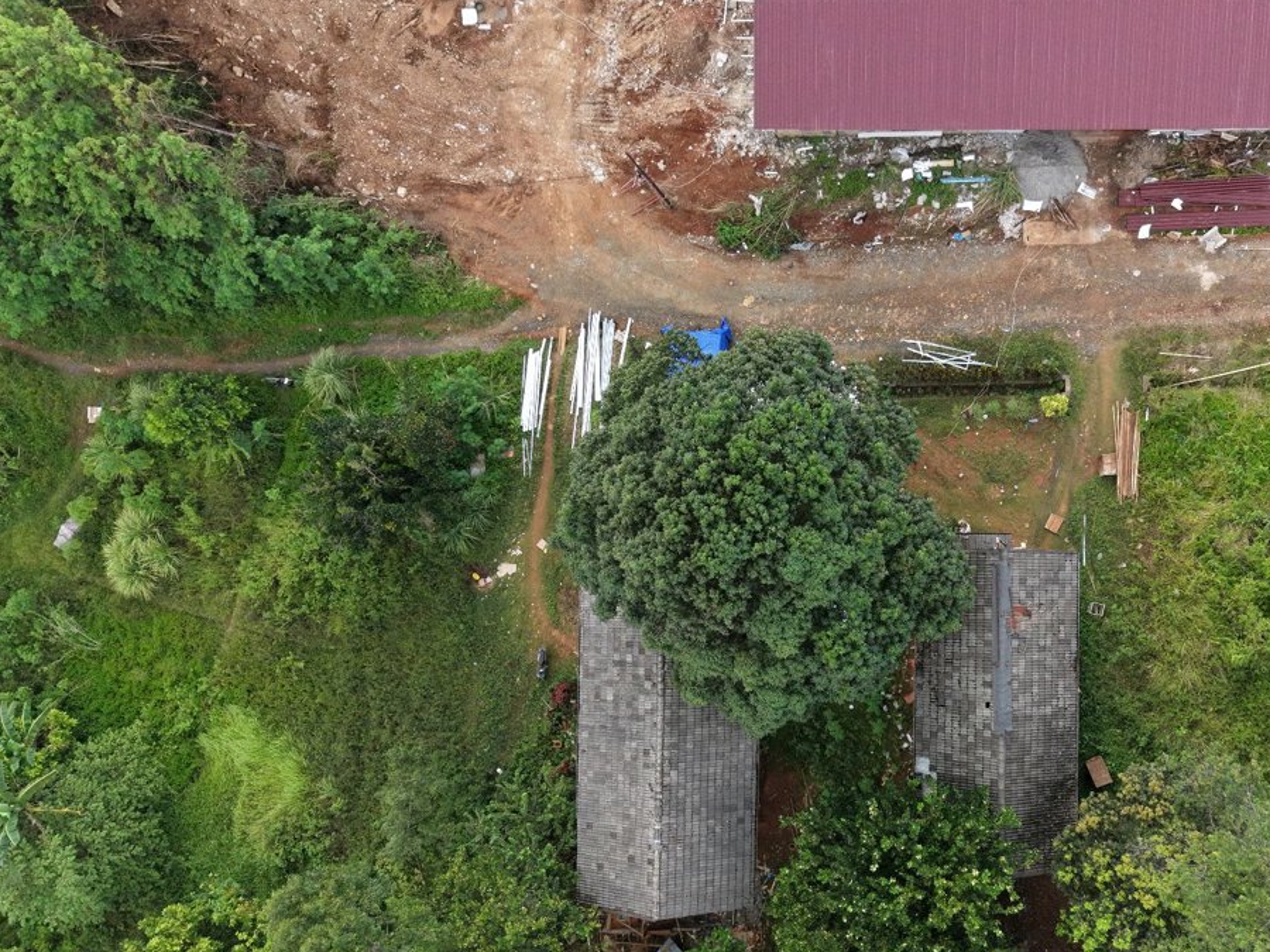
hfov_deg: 55.8
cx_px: 826
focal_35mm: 32
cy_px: 584
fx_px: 1174
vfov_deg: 43.9
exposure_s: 1/2000
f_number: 1.8
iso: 800
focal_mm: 8.67
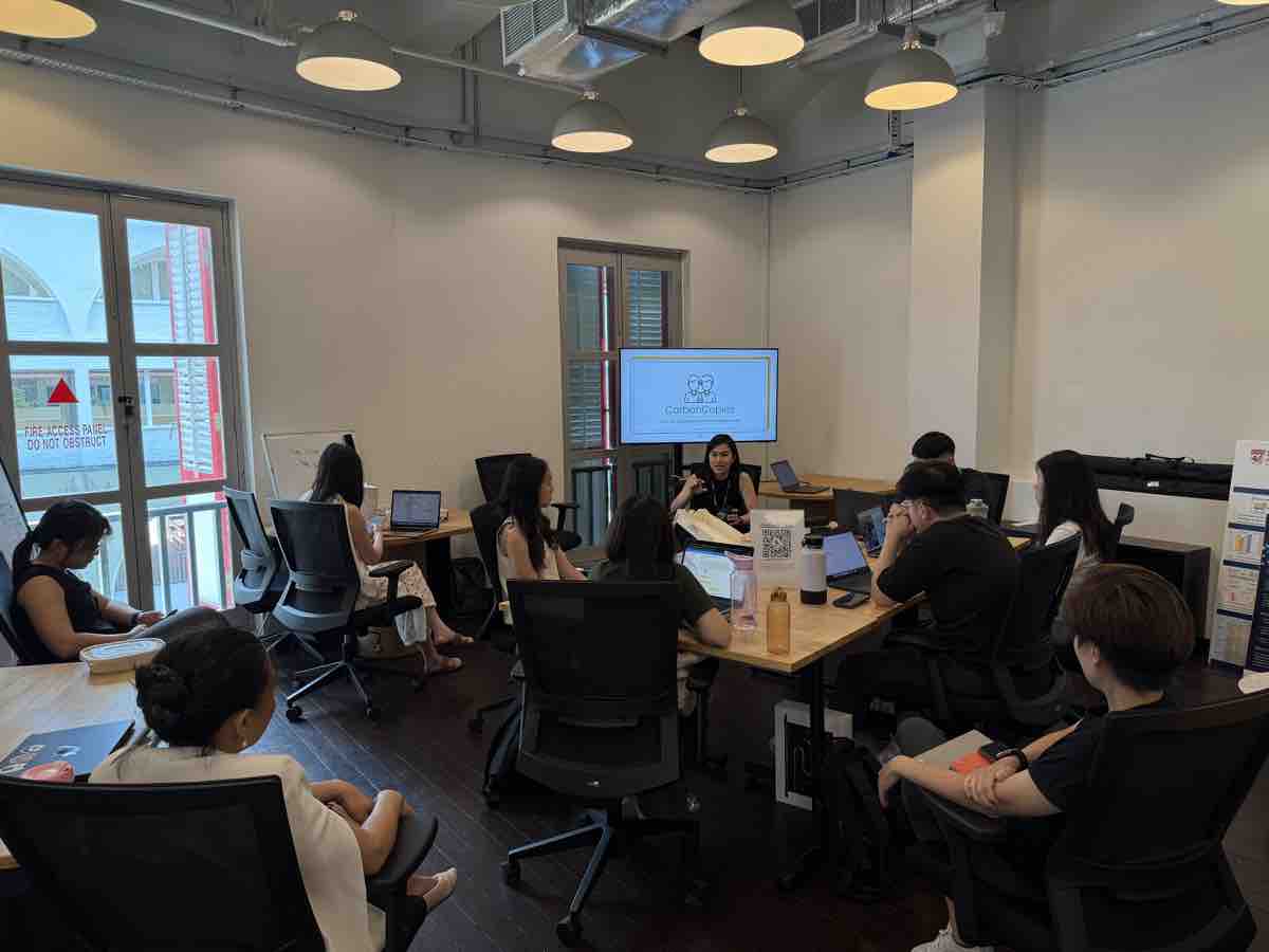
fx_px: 880
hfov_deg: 71.6
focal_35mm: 24
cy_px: 476
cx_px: 634
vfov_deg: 56.8
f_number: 1.78
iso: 125
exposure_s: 1/121
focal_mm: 6.76
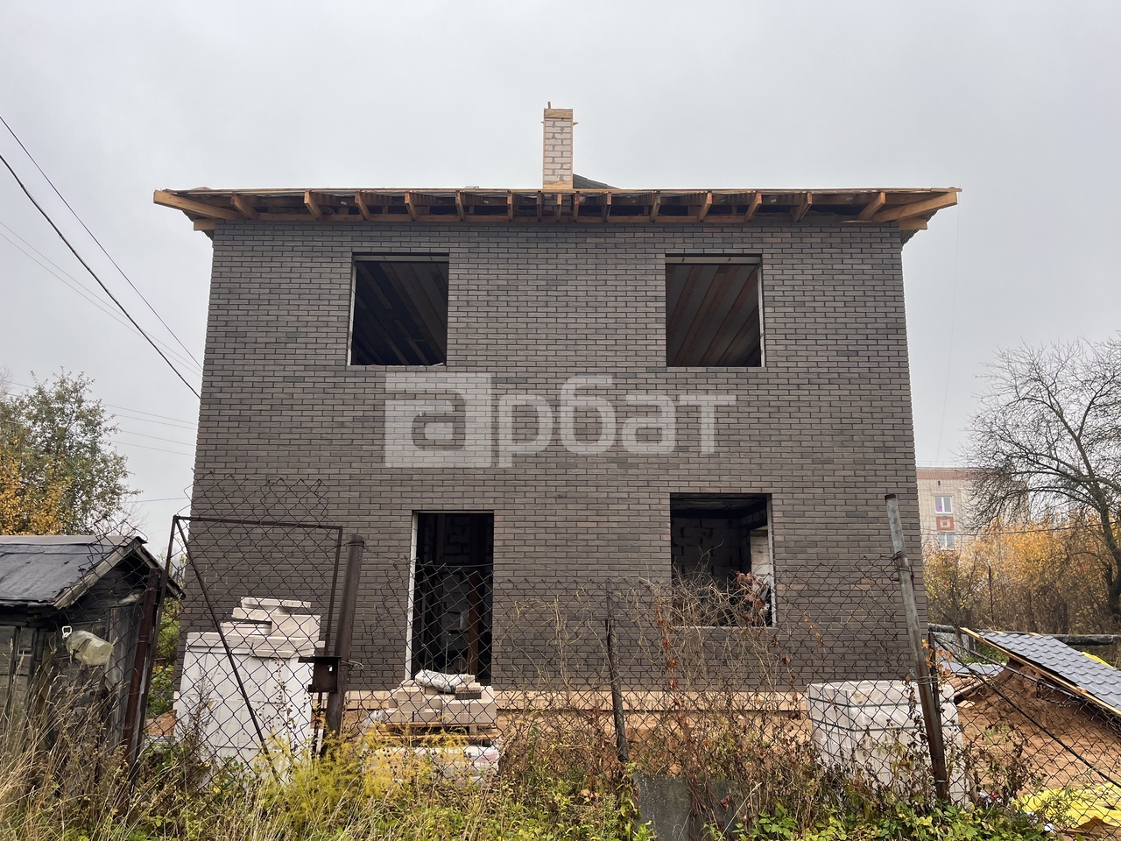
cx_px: 560
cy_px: 420
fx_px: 842
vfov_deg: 53.1
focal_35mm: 26
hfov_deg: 67.3
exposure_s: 1/210
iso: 40
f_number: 1.6
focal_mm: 5.1
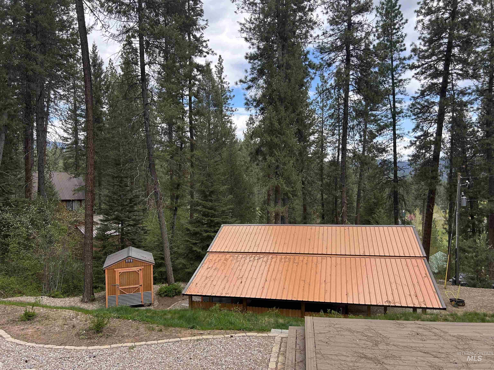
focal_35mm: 26
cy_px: 185
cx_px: 247
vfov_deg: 53.1
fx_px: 371
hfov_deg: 67.3
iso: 50
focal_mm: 5.7
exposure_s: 1/1000
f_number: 1.5
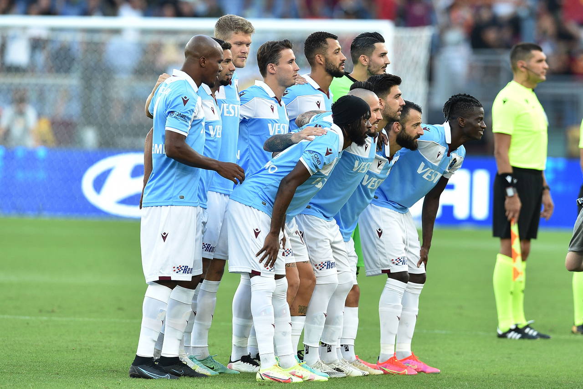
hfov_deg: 5.2
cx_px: 292
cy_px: 194
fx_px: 6476
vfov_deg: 3.4
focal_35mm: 400
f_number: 4.5
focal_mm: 400
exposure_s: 1/800
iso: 1600
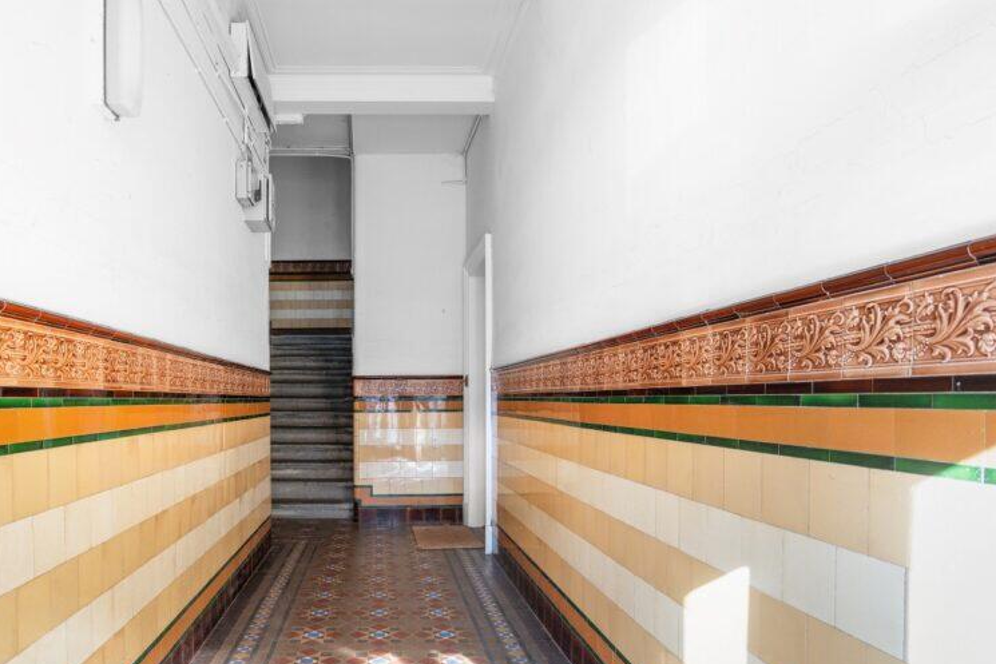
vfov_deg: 56.6
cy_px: 412
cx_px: 377
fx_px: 609
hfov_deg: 77.2
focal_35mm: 22
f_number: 8
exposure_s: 1/3
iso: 400
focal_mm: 16
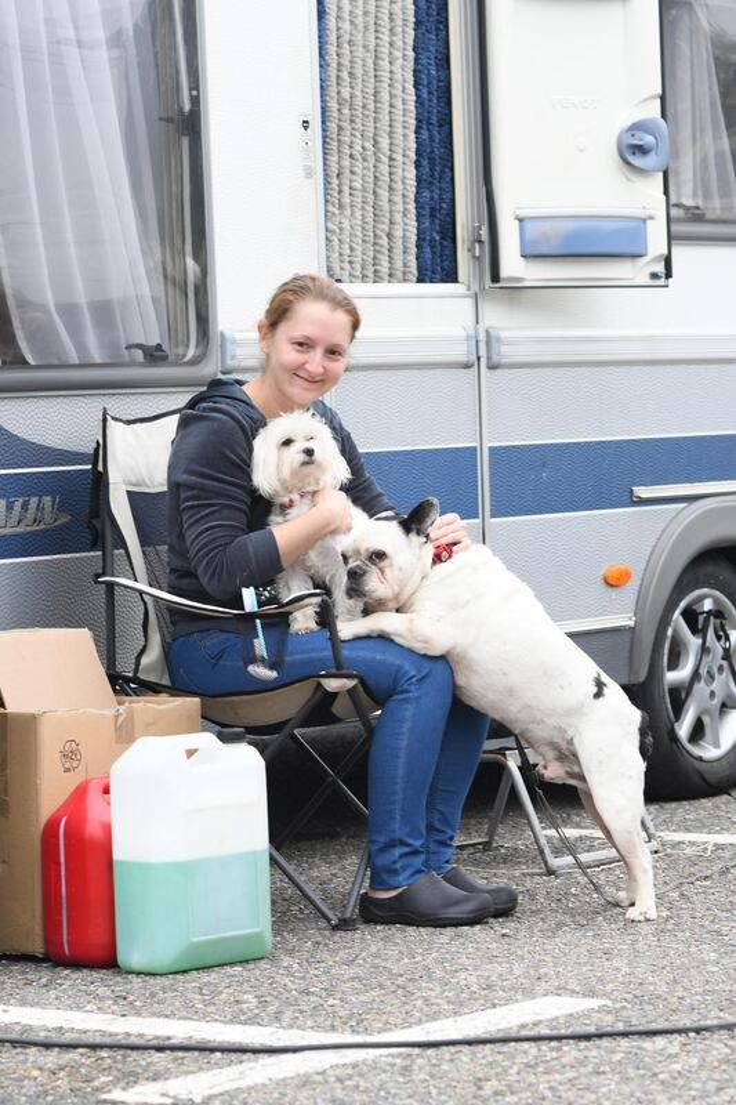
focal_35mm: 127
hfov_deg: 10.8
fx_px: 3896
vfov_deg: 16.1
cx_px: 368
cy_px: 552
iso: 200
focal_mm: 85
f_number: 5.6
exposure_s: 1/100
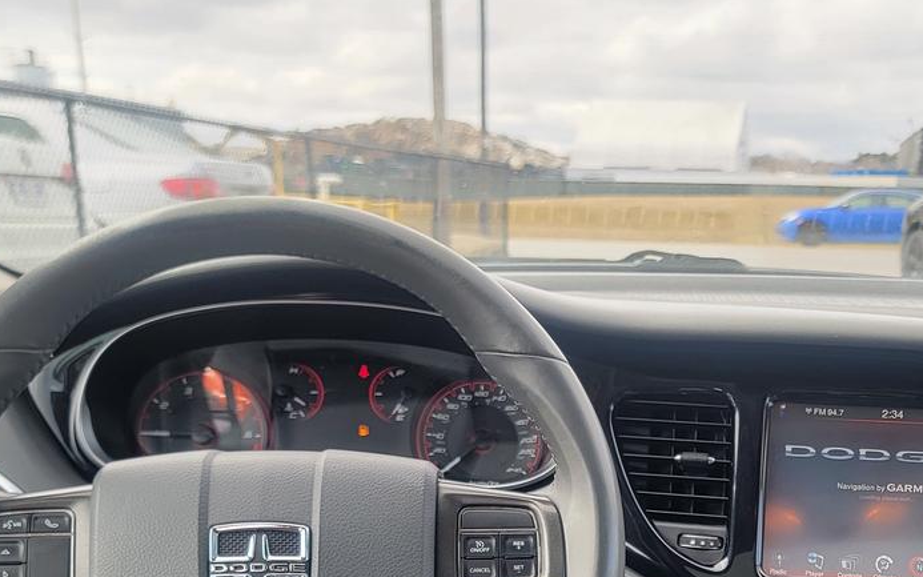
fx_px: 1182
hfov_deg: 42.2
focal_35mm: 47
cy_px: 632
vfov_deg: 25.5
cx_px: 603
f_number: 1.8
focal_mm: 6.7
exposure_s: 1/120
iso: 20
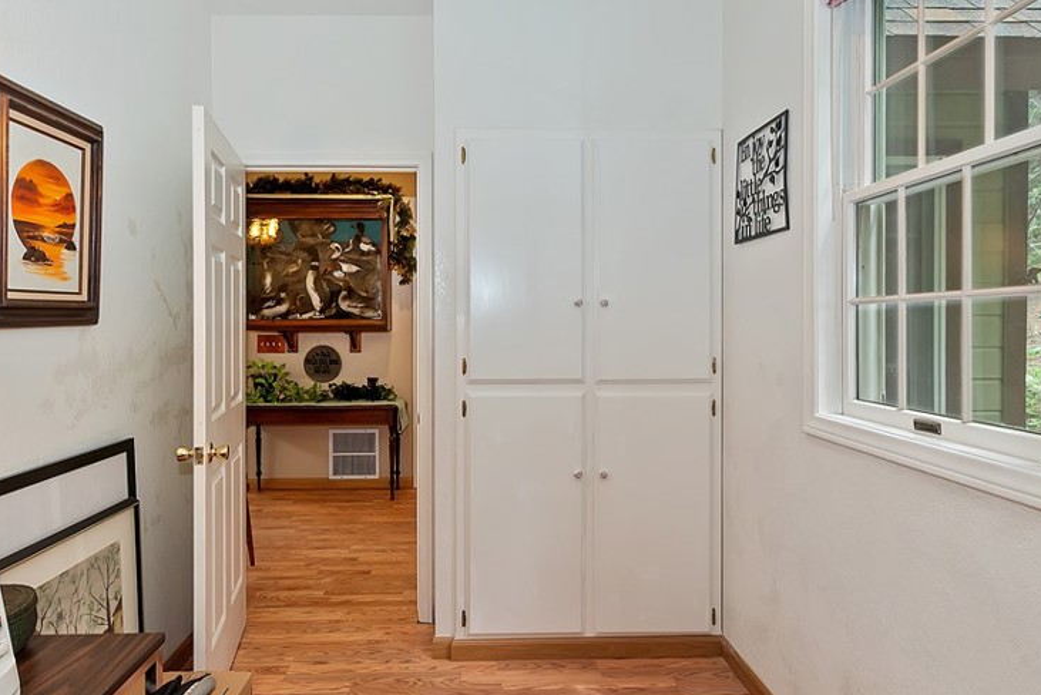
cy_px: 327
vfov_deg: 59.5
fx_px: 607
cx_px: 488
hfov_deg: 81.1
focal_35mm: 21
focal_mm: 10
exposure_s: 1/30
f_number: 8
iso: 400
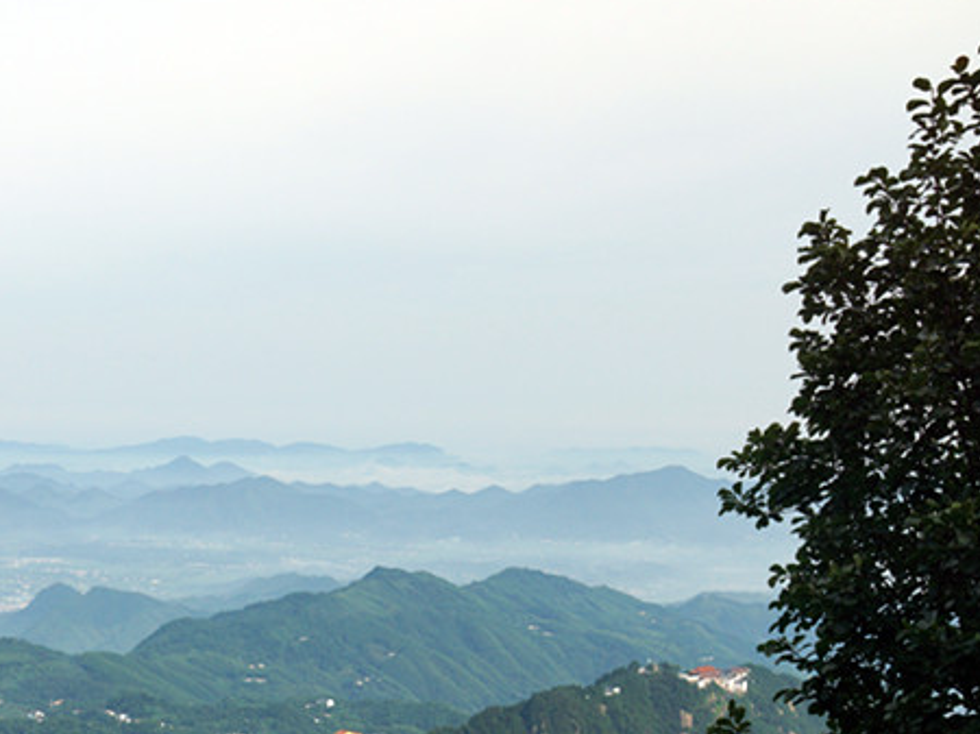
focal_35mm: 70
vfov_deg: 20.8
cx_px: 152
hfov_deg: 27.1
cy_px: 550
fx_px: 1981
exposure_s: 1/200
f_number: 7.1
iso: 100
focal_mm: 28
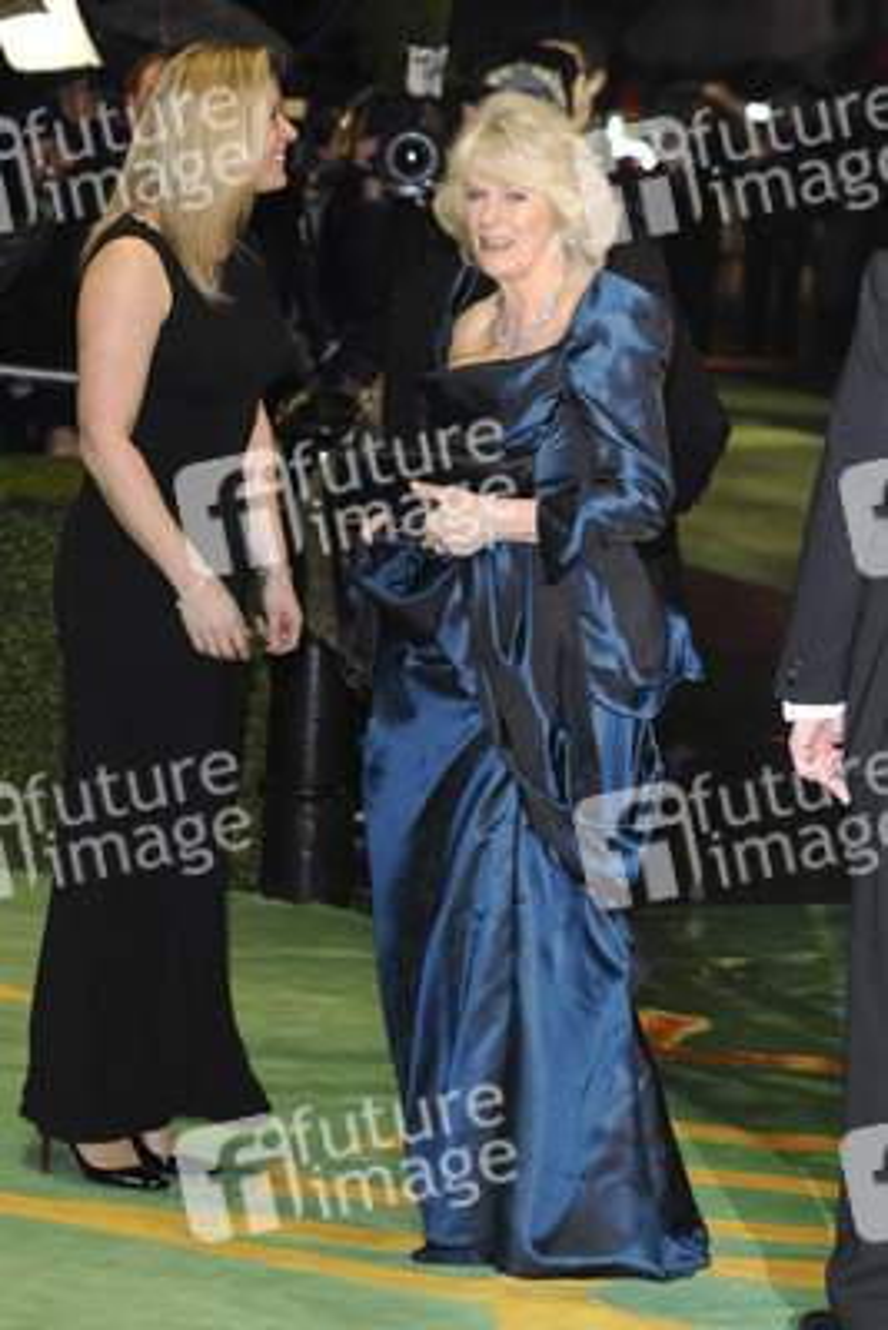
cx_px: 444
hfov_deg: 9.2
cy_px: 665
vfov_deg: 13.7
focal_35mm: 150
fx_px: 5545
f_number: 5
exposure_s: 1/160
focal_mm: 100
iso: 400
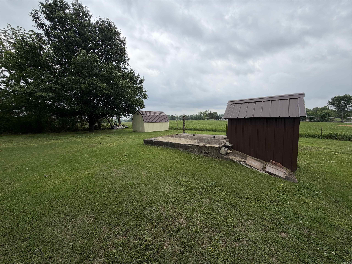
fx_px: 142
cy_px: 132
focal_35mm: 14
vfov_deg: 85.7
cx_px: 176
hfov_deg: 102.1
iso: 25
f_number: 2.2
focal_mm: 2.22
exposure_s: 1/770
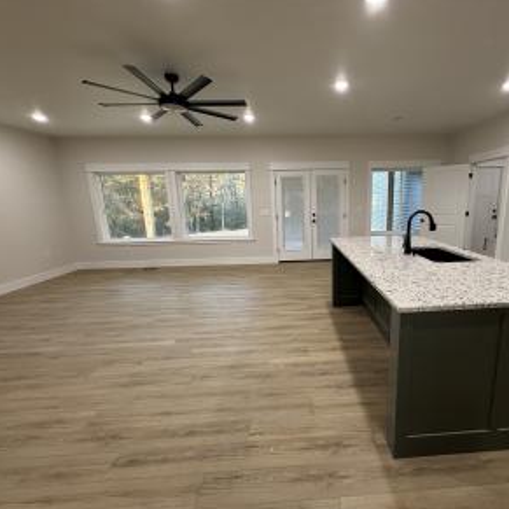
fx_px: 283
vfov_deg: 84.0
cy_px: 255
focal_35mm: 17
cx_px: 315
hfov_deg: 82.5
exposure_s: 1/60
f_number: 2.2
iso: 200
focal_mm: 2.22
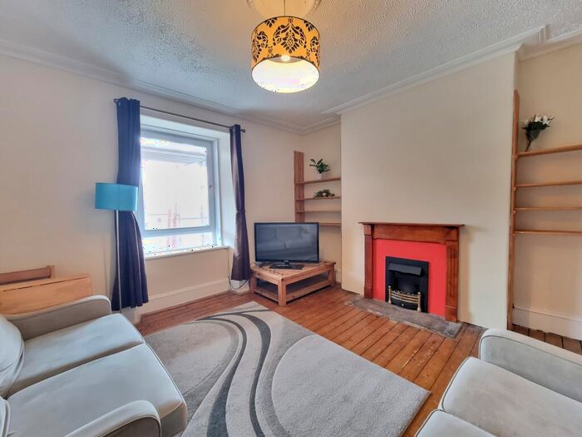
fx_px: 219
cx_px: 291
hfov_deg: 106.2
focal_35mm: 13
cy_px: 218
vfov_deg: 89.9
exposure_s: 1/25
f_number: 2.2
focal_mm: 2.2
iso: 640
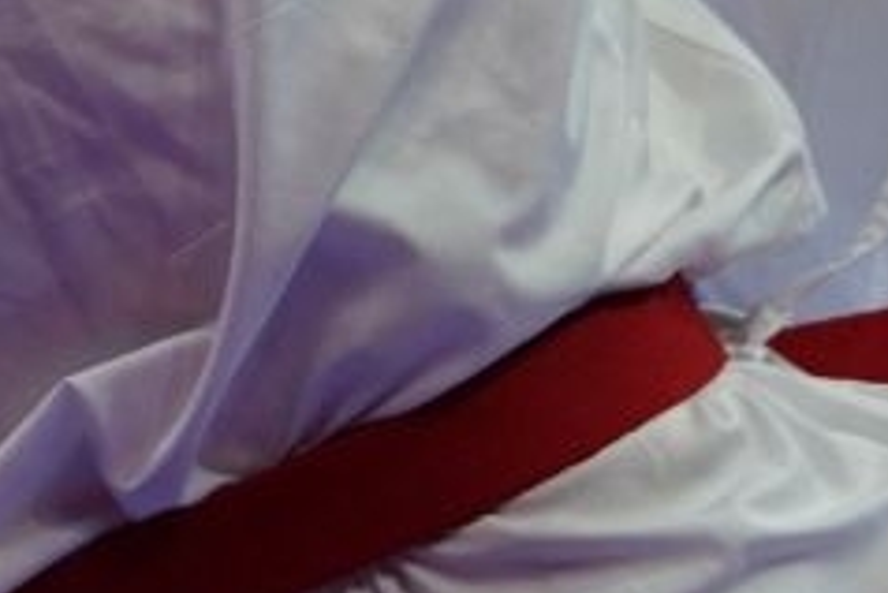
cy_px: 19
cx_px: 664
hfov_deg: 1.4
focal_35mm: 1511
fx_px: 37293
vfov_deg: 0.9
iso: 800
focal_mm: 200
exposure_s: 1/1000
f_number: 2.8
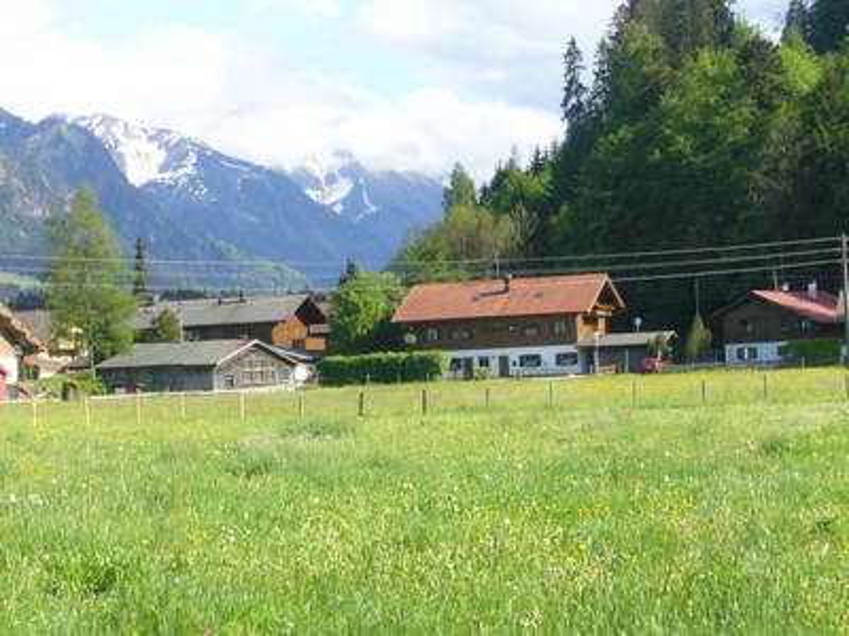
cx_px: 424
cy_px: 318
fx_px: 2575
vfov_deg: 14.1
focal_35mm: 105
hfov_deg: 18.7
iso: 200
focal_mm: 17.4
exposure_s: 1/160
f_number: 10
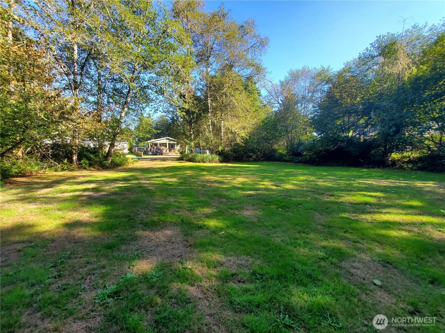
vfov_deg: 89.9
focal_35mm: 13
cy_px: 166
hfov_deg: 106.2
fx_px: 167
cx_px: 222
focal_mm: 1.8
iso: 50
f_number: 2.2
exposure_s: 1/258
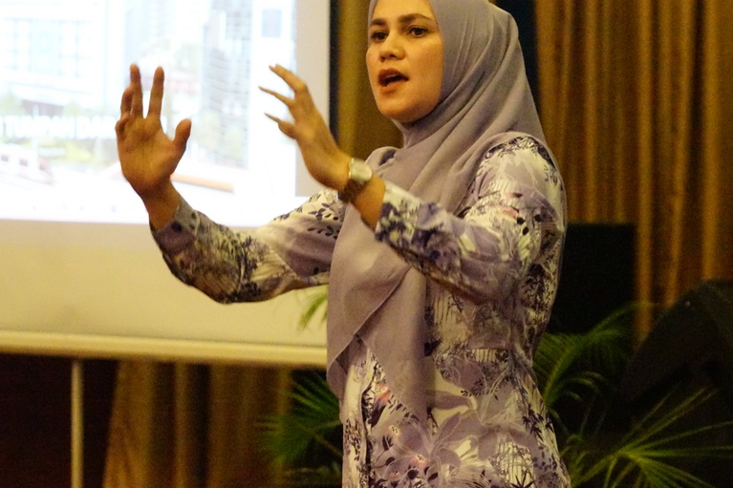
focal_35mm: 179
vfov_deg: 7.7
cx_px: 314
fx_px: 3644
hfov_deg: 11.5
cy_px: 185
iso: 25600
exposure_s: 1/125
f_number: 6.3
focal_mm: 134
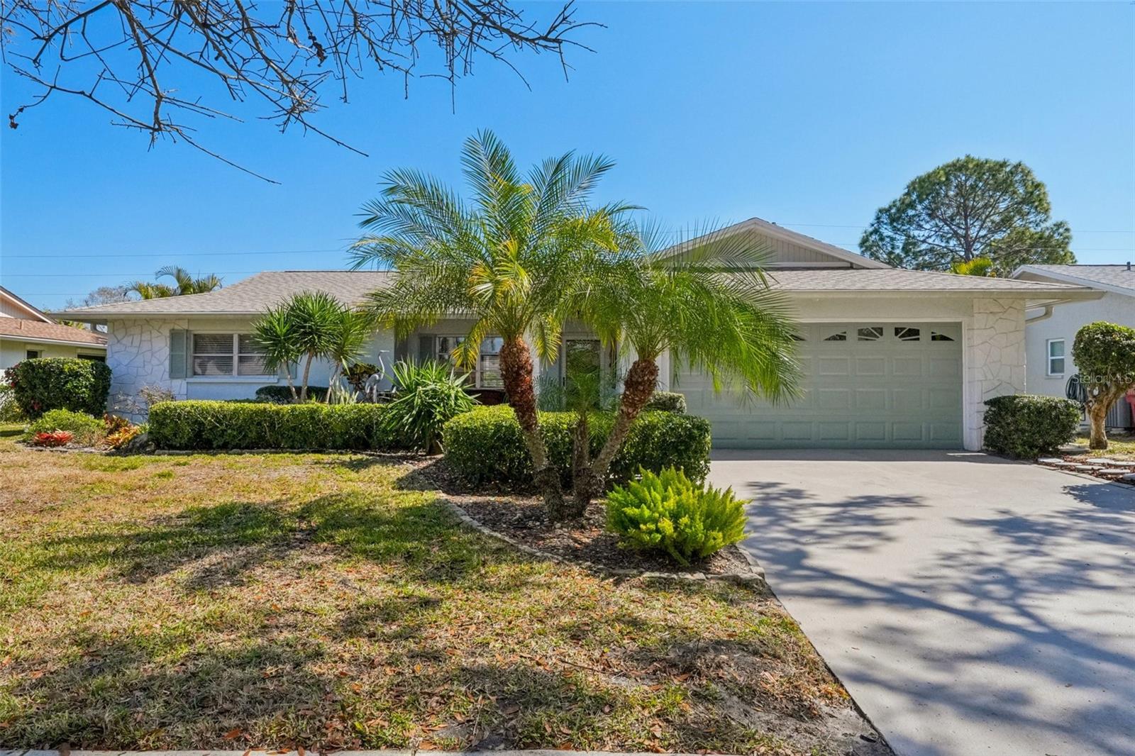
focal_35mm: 21
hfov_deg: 81.2
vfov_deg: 59.5
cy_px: 378
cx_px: 568
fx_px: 662
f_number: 8
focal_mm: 14
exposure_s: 1/2000
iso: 800
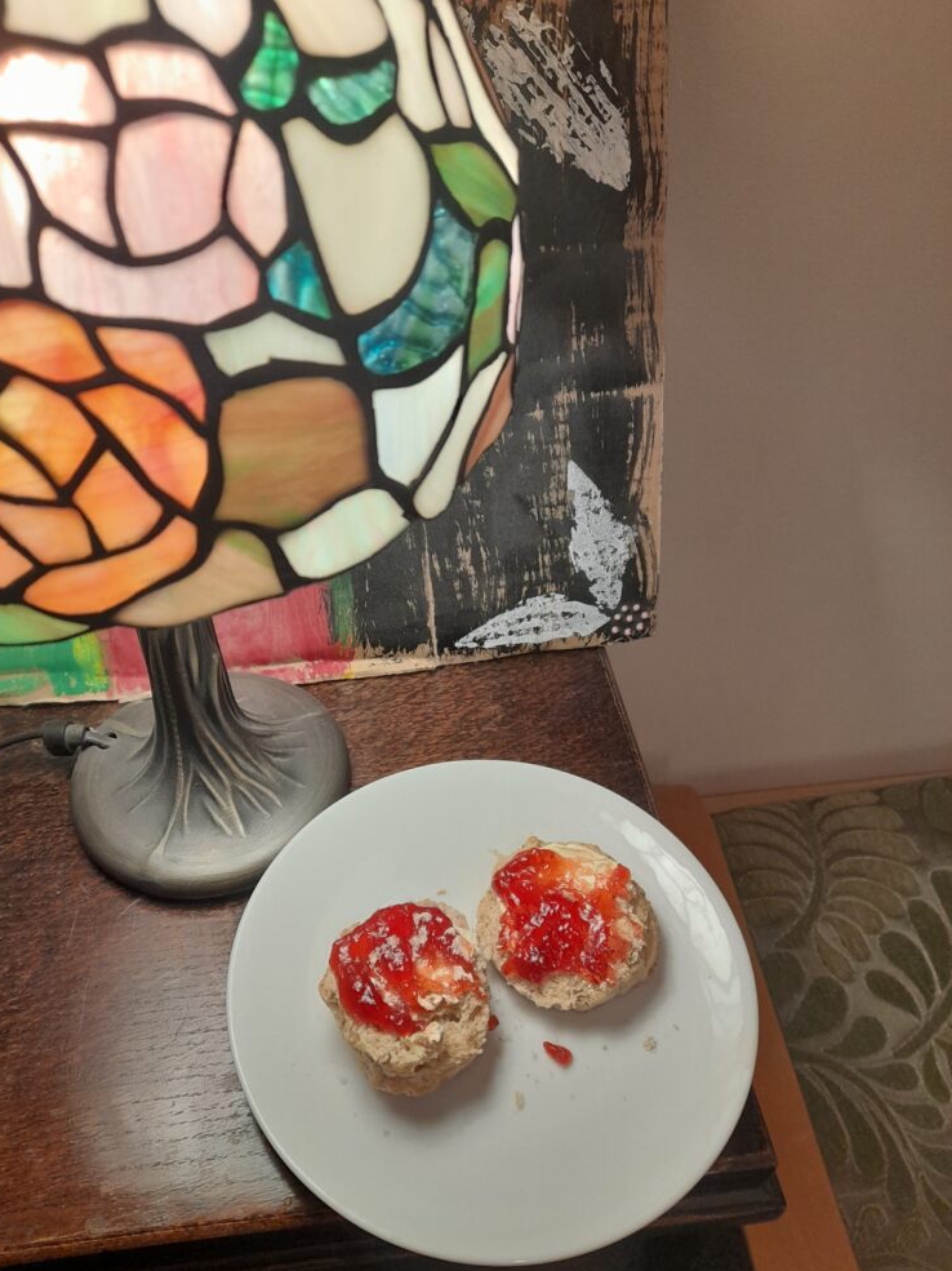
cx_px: 458
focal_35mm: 26
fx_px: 954
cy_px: 658
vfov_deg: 67.3
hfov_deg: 53.0
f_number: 2
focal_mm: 4.6
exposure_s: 1/50
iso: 160
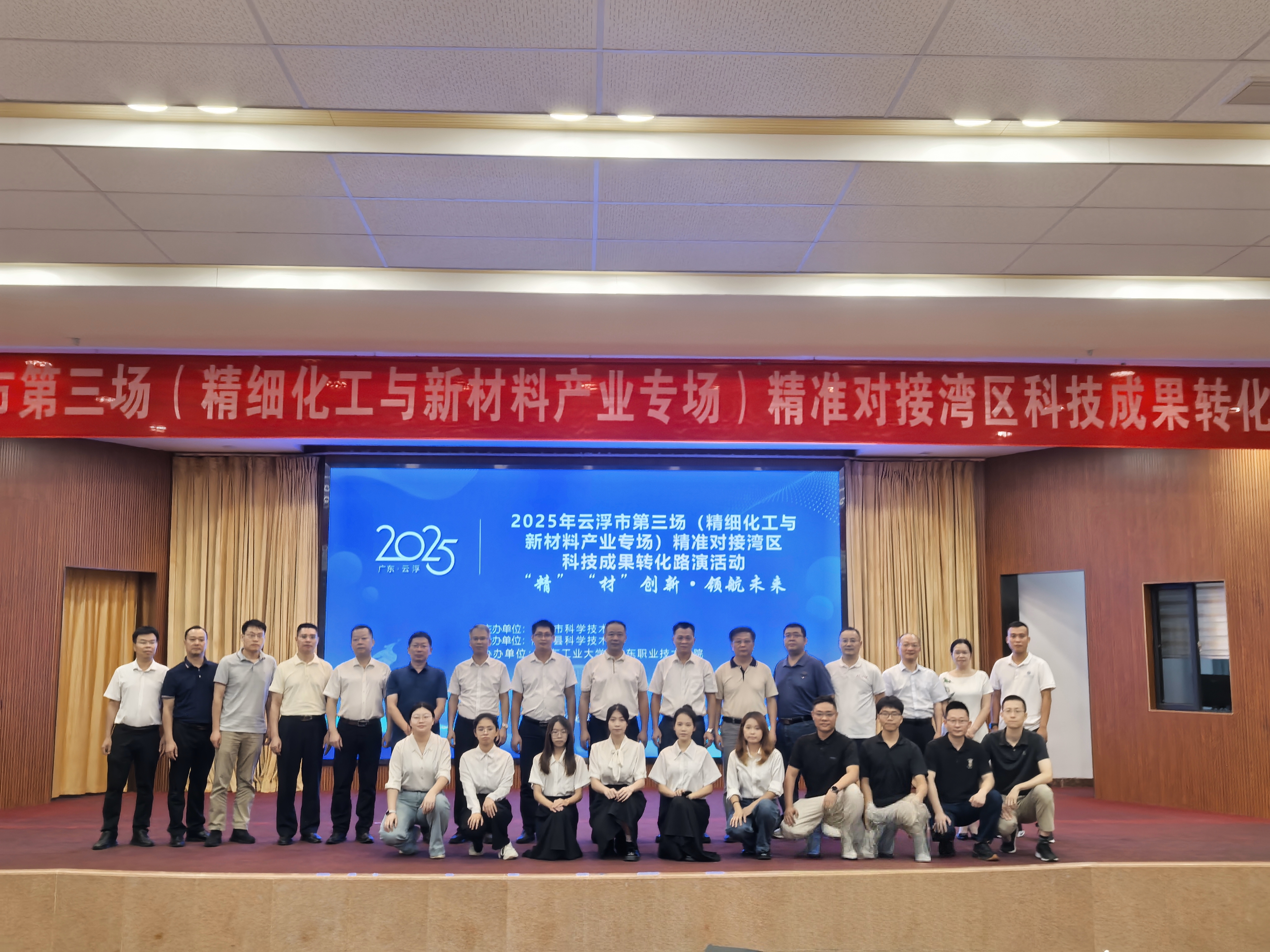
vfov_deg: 39.7
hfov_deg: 51.4
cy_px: 476
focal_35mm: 36
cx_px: 635
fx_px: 1321
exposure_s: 1/50
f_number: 4
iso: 320
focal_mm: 5.8
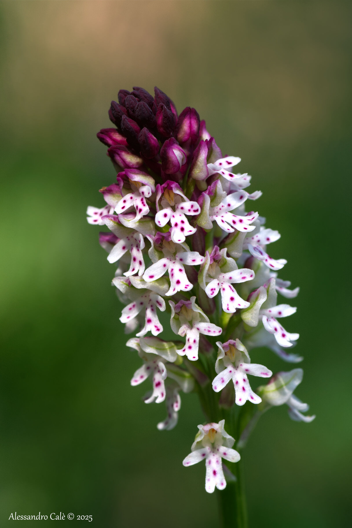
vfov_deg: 15.2
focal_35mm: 135
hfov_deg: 10.2
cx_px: 176
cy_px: 264
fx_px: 1980
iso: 320
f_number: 6.3
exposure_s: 1/400
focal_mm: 90
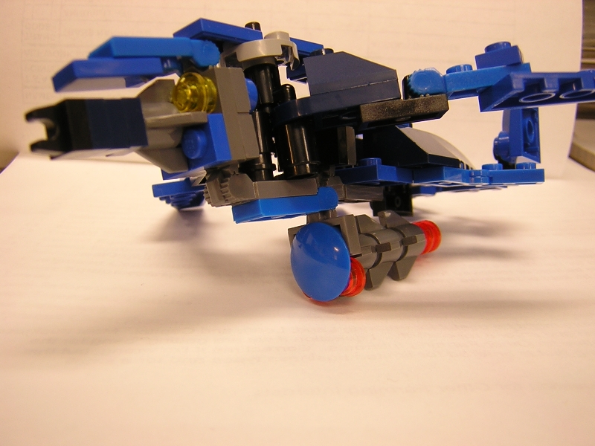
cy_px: 223
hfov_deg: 51.4
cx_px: 298
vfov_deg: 39.7
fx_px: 619
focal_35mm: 36
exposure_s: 1/11.7
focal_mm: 4.7
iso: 100
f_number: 2.6
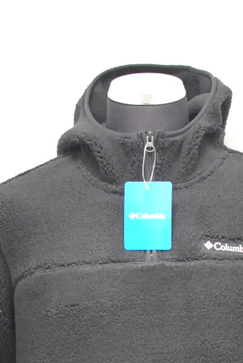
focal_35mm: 170
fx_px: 1712
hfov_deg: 8.1
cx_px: 131
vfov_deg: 12.0
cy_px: 351
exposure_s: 1/50
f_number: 4
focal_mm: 35
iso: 800
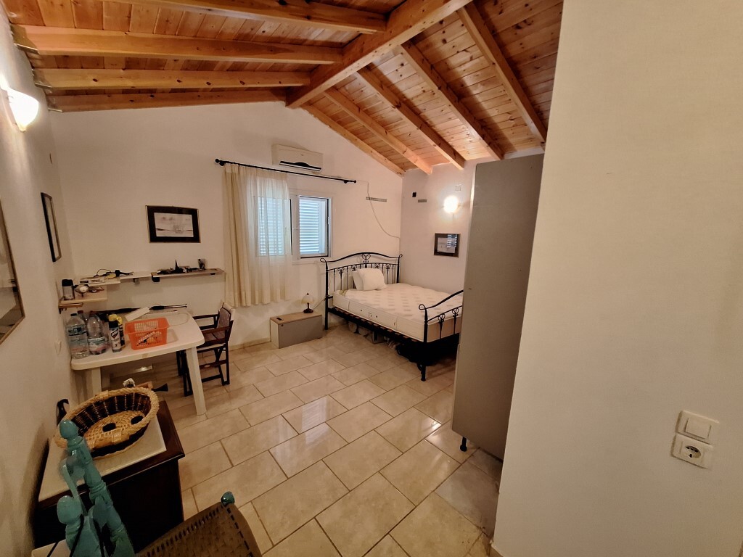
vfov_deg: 89.9
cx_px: 372
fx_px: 279
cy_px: 278
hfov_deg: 106.2
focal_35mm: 13
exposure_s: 1/24
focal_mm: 1.74
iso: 500
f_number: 2.2
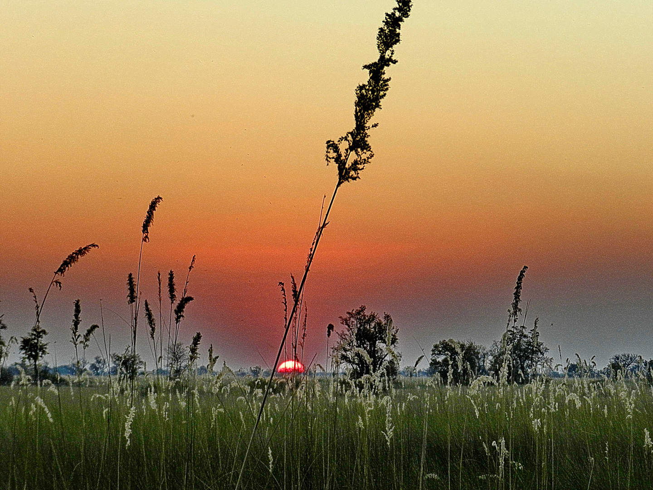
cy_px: 245
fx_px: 2735
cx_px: 326
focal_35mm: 145
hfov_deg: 13.6
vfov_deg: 10.2
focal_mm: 25.7
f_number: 5.1
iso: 160
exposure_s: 1/100
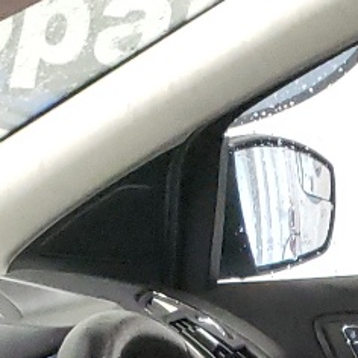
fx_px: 1825
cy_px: 862
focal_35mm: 156
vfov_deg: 9.8
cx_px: 508
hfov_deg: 10.9
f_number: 1.5
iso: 598
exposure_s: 1/24
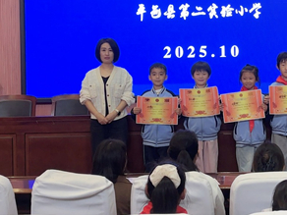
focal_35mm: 76
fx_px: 630
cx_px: 214
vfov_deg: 19.2
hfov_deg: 25.4
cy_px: 52
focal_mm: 5.96
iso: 320
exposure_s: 1/60
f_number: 1.6
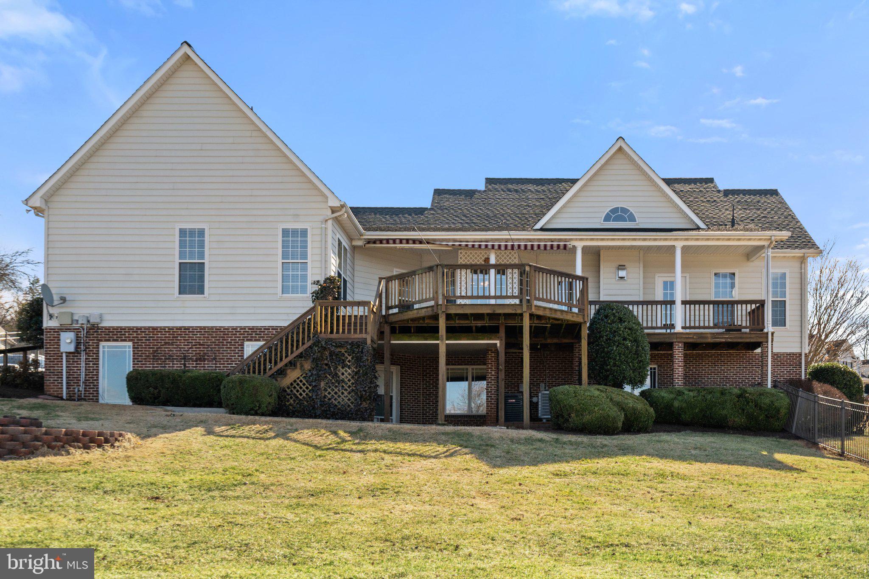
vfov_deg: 37.8
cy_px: 290
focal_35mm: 35
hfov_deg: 54.4
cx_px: 434
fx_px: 845
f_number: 13
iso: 250
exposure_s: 1/320
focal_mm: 35
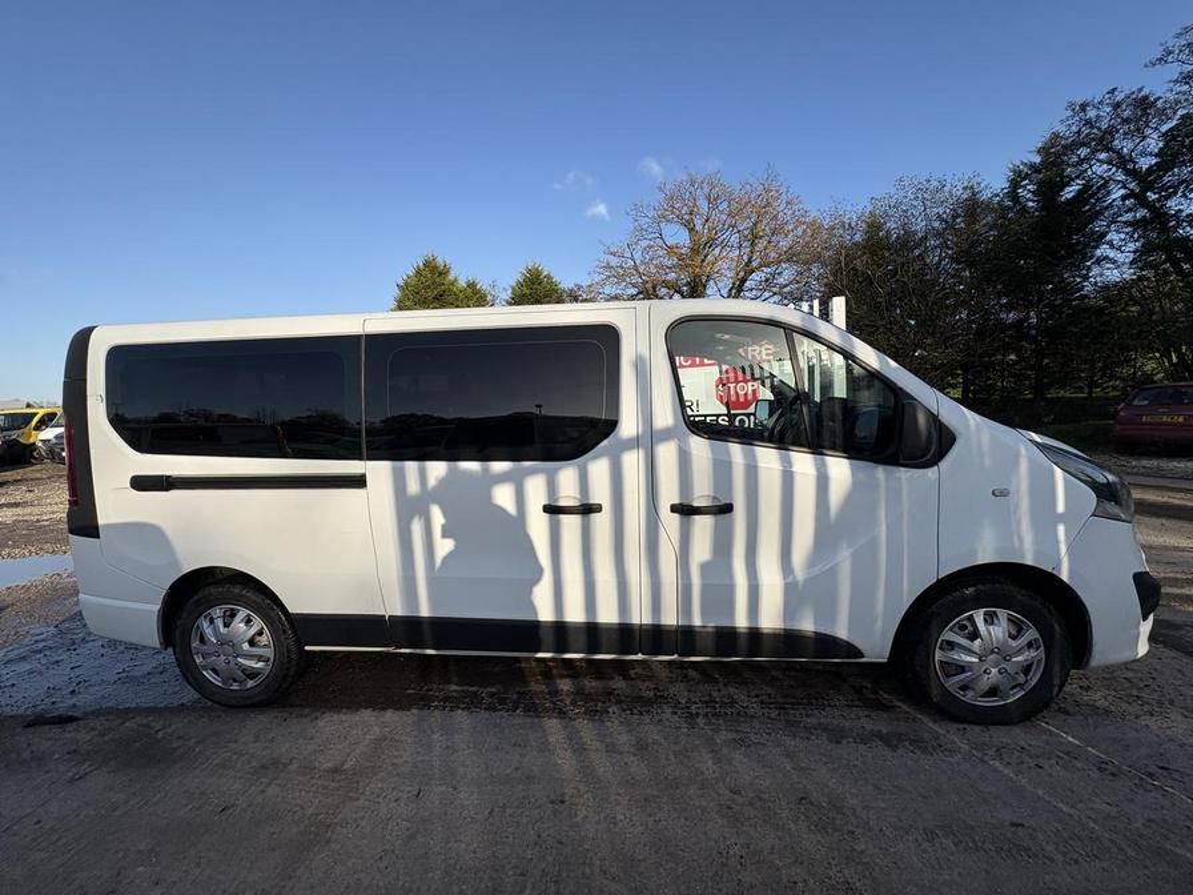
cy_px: 448
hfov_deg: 102.1
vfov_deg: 85.7
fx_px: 482
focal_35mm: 14
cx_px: 596
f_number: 2.2
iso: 50
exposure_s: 1/1709
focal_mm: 2.22
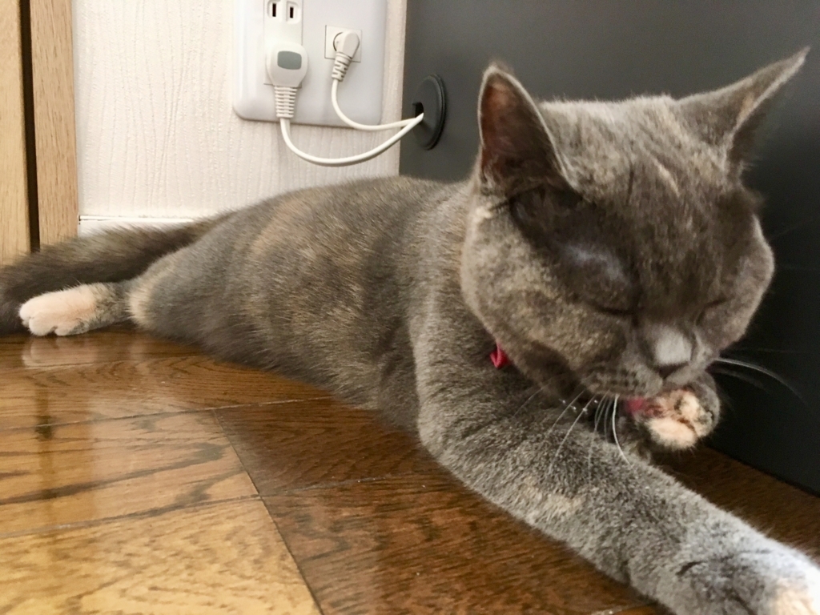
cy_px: 308
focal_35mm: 29
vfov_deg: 48.2
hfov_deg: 61.7
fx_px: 687
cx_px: 410
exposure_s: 1/15
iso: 200
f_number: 2.2
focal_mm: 4.15
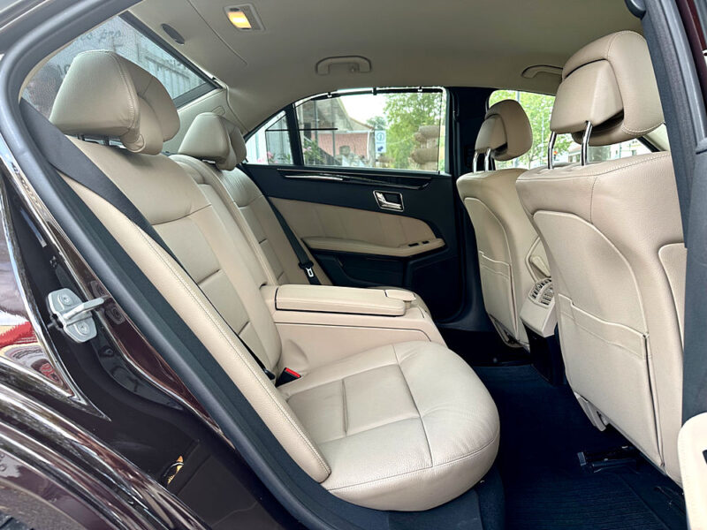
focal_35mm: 24
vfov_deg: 56.8
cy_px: 265
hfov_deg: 71.6
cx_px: 354
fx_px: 490
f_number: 1.78
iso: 100
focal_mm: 6.86
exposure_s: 1/121
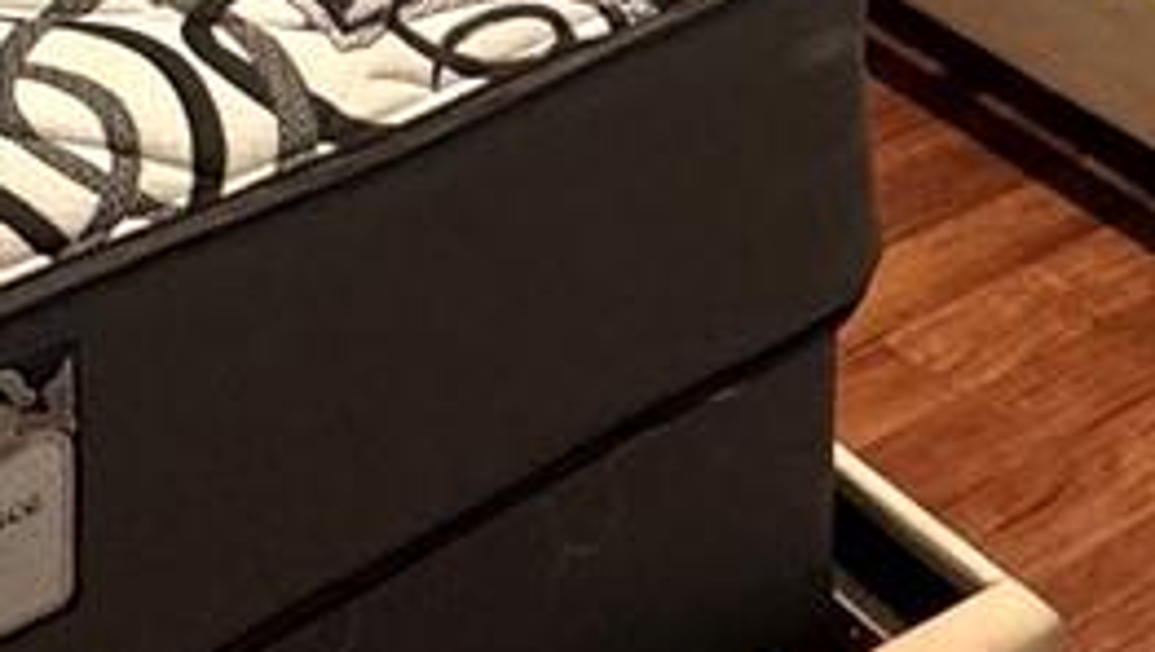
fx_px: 2851
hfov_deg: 22.8
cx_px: 741
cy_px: -1220
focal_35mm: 93
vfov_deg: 10.1
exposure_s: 1/120
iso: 250
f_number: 2.2
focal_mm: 2.22
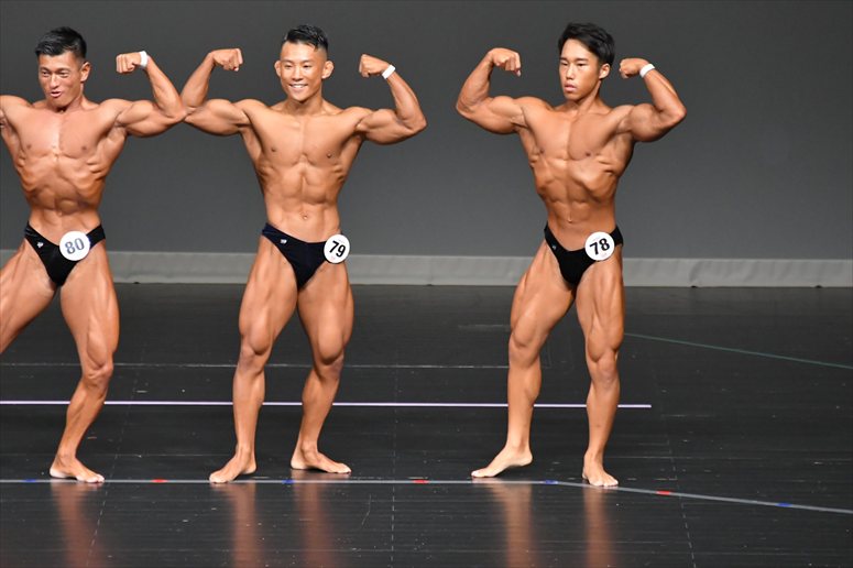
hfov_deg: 5.5
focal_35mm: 375
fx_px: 8881
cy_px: 284
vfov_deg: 3.7
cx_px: 426
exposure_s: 1/400
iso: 5000
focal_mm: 250
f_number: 5.6
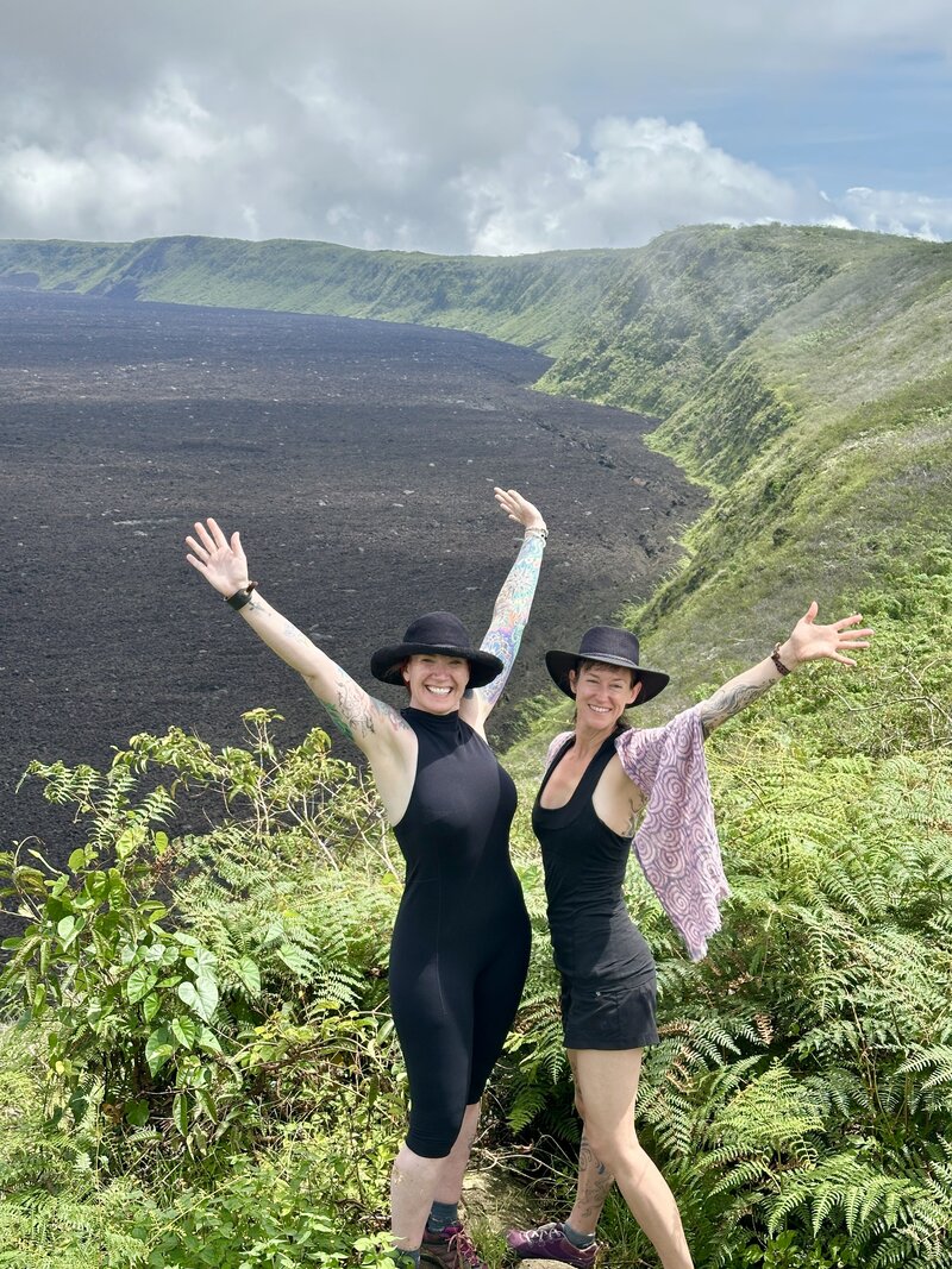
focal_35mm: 48
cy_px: 634
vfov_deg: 39.7
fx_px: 1760
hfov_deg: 30.3
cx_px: 476
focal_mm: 6.86
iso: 64
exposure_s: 1/2028
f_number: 1.78
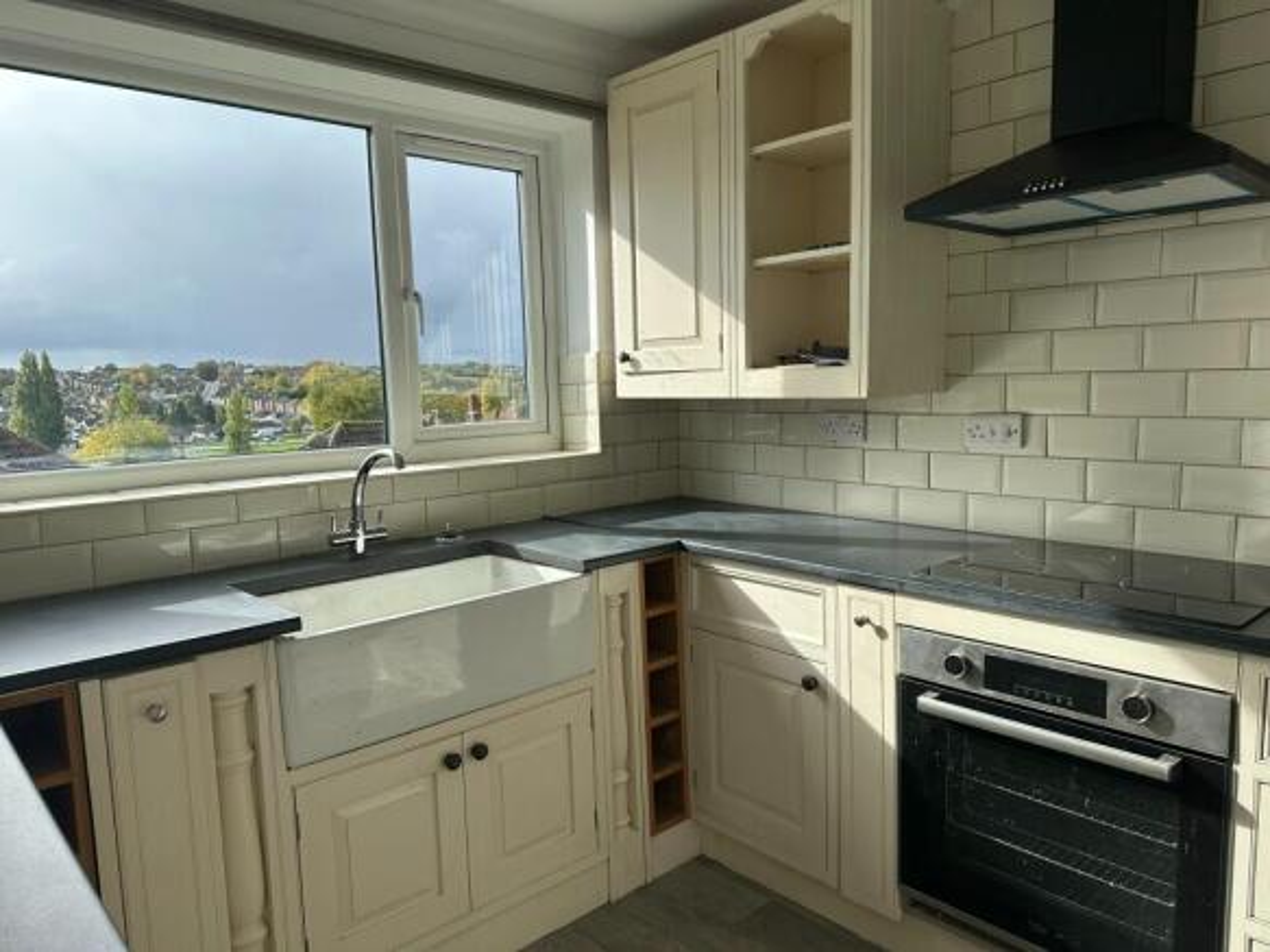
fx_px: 880
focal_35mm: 24
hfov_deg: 71.6
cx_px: 635
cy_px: 476
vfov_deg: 56.8
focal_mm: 6.86
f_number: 1.78
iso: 80
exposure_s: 1/1845
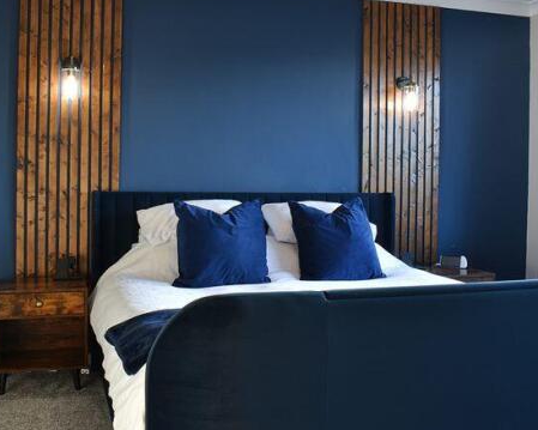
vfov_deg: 40.1
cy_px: 204
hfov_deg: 48.9
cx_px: 222
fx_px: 589
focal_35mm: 37
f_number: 13
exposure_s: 1/5
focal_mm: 18
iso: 160
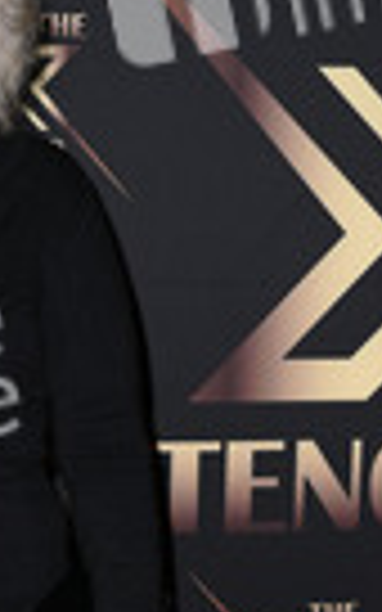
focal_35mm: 150
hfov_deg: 8.6
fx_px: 2499
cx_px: -81
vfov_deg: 13.7
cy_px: 634
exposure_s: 1/200
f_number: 5
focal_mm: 50
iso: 200
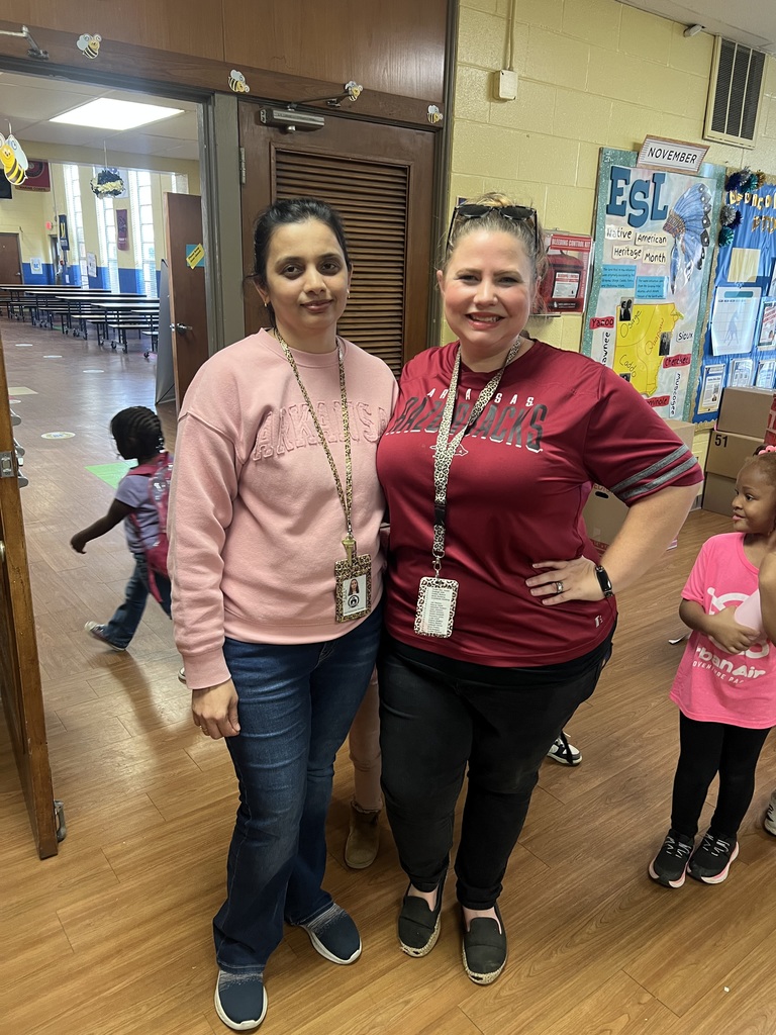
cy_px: 518
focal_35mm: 26
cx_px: 388
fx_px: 777
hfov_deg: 53.1
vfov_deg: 67.3
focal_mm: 5.7
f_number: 1.5
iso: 200
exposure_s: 1/60
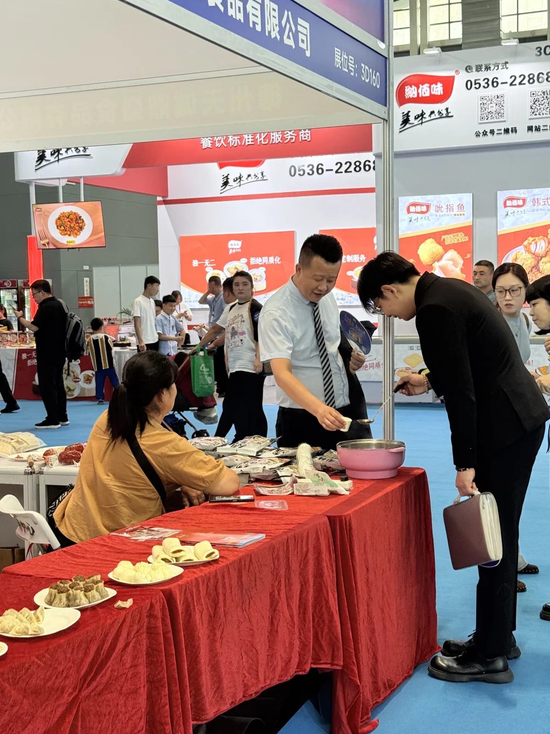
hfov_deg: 28.0
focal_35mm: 52
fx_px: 1101
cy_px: 339
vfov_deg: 36.8
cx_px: 288
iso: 80
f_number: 1.78
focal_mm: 6.76
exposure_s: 1/100
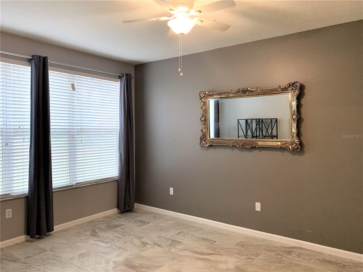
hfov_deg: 67.3
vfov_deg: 53.1
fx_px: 273
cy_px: 136
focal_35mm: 26
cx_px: 182
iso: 160
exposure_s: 1/60
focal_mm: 4.25
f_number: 1.8
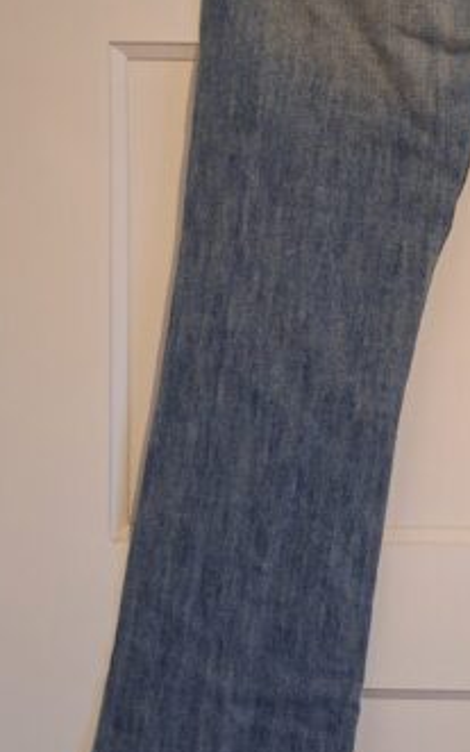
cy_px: 241
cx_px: 481
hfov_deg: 21.2
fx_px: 1209
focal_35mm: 59
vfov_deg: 34.2
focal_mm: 5.54
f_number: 1.8
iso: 1000
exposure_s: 1/20
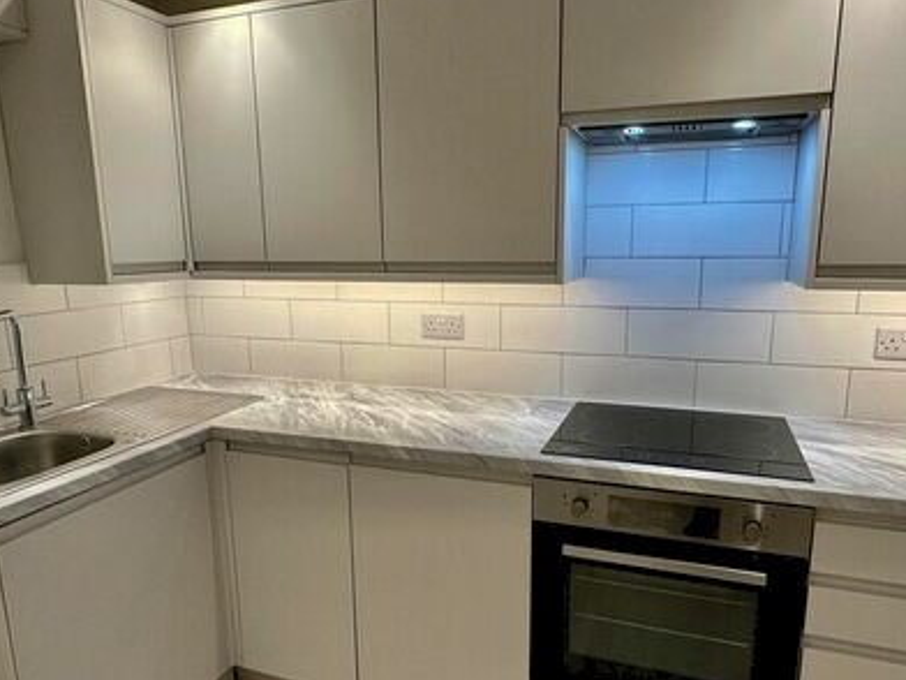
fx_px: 654
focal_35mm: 25
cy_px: 367
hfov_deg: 69.4
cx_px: 460
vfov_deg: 54.8
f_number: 2.2
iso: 80
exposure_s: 1/100
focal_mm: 2.22
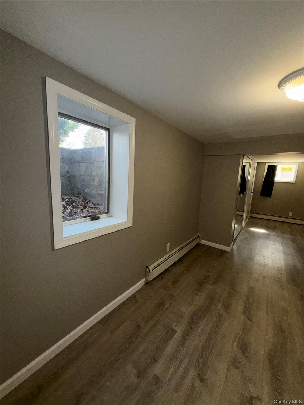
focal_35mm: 14
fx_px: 164
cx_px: 152
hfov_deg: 85.7
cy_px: 202
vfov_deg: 102.1
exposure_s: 1/120
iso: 80
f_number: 2.2
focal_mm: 2.22
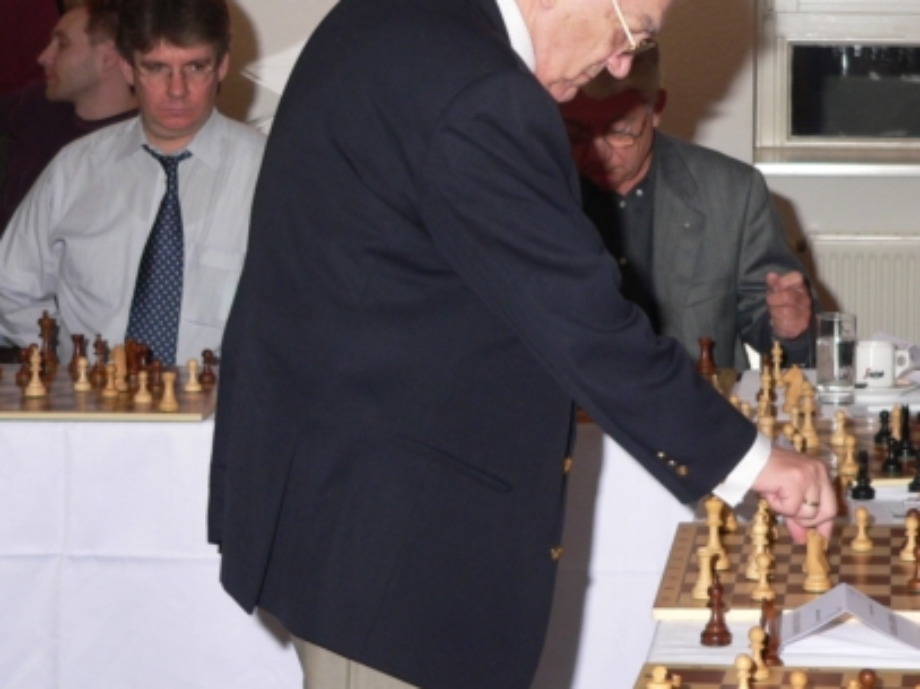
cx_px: 694
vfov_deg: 11.2
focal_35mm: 132
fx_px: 3507
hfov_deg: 14.9
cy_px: 242
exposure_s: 1/60
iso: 100
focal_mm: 14.1
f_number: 2.8
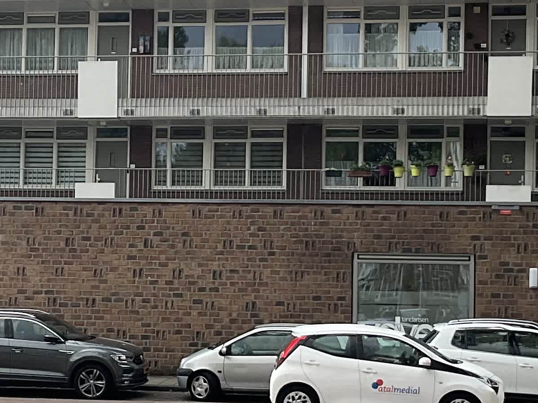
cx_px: 172
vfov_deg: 15.1
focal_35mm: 98
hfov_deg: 20.0
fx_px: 1523
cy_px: 237
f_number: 1.8
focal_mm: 3
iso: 16
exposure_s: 1/792
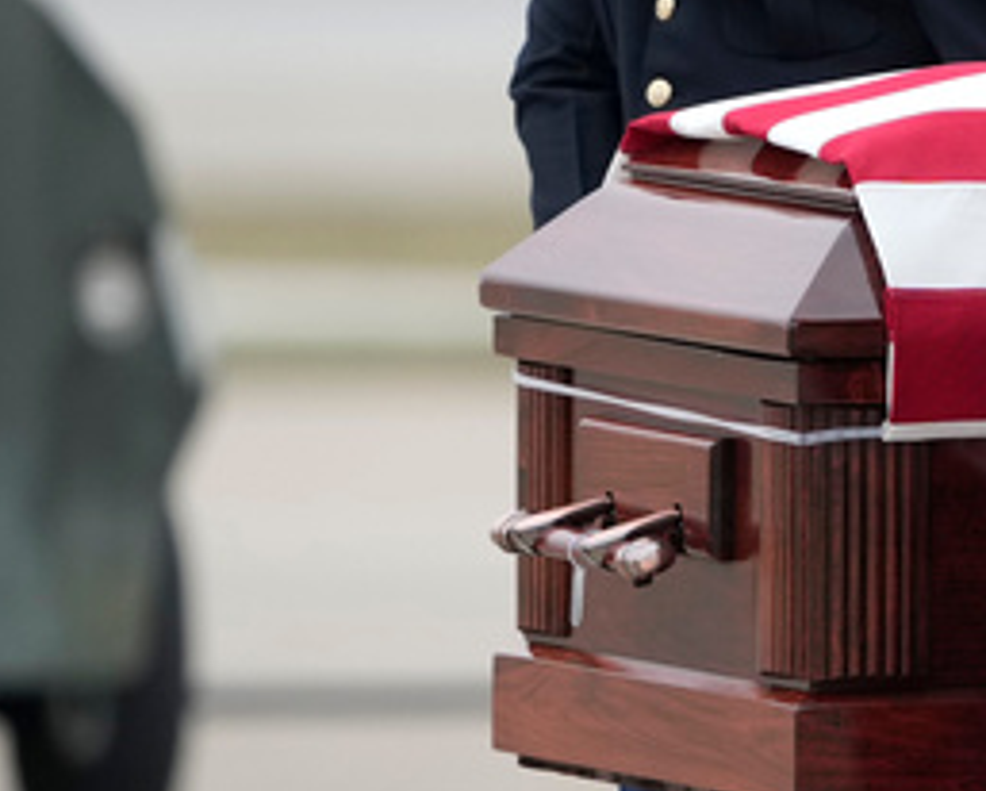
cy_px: 371
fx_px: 43631
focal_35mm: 1494
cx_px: 1945
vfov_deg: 1.0
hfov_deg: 1.3
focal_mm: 400
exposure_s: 1/1600
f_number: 4
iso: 800
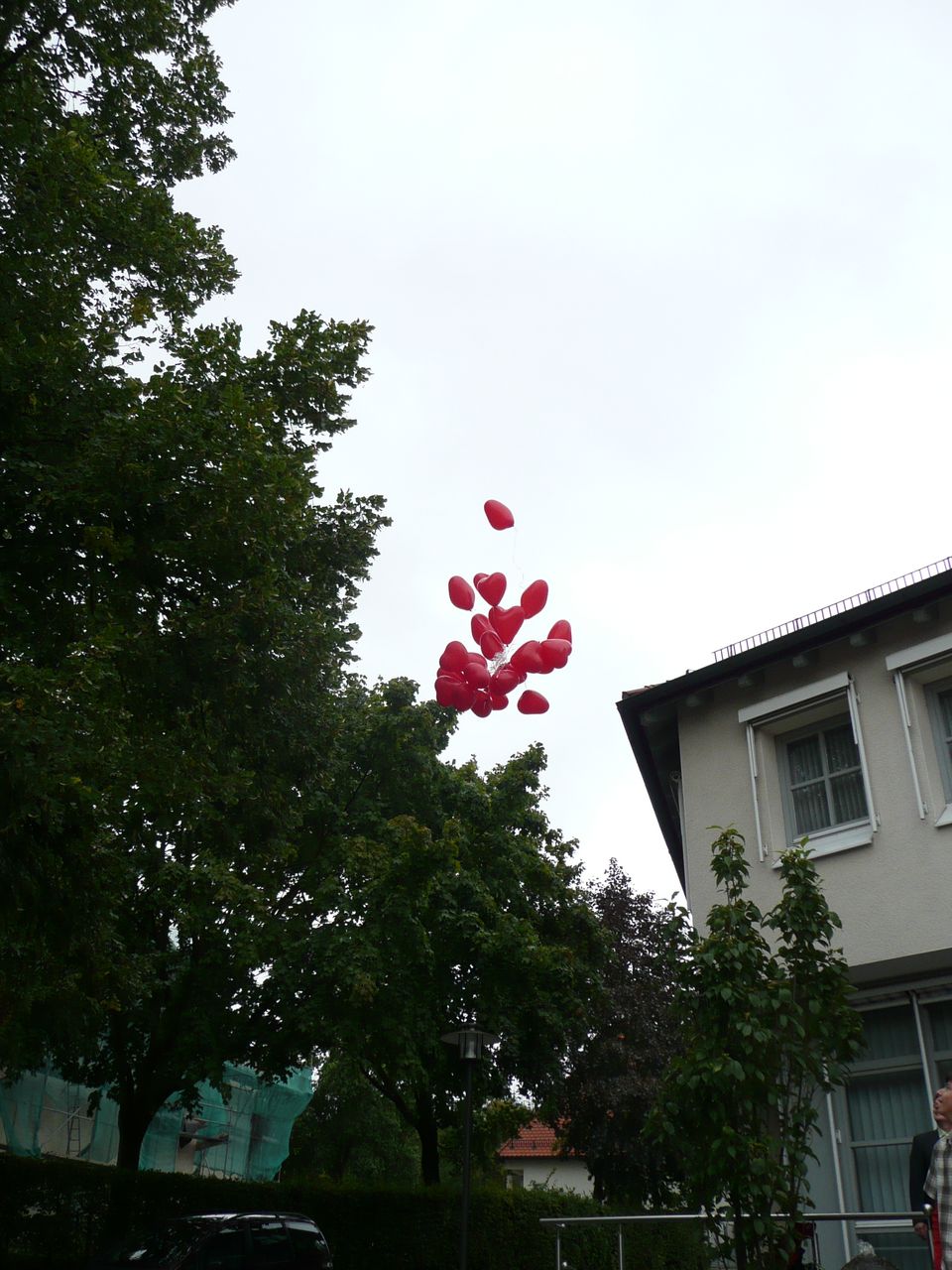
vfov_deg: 60.0
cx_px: 476
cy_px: 635
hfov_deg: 46.8
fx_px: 1100
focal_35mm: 30
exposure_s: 1/320
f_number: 3.3
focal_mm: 4.6
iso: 100
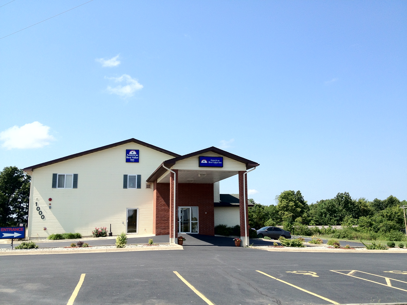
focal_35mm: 35
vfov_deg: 40.7
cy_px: 152
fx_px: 412
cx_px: 204
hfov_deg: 52.6
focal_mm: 4.28
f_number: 2.4
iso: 64
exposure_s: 1/1577
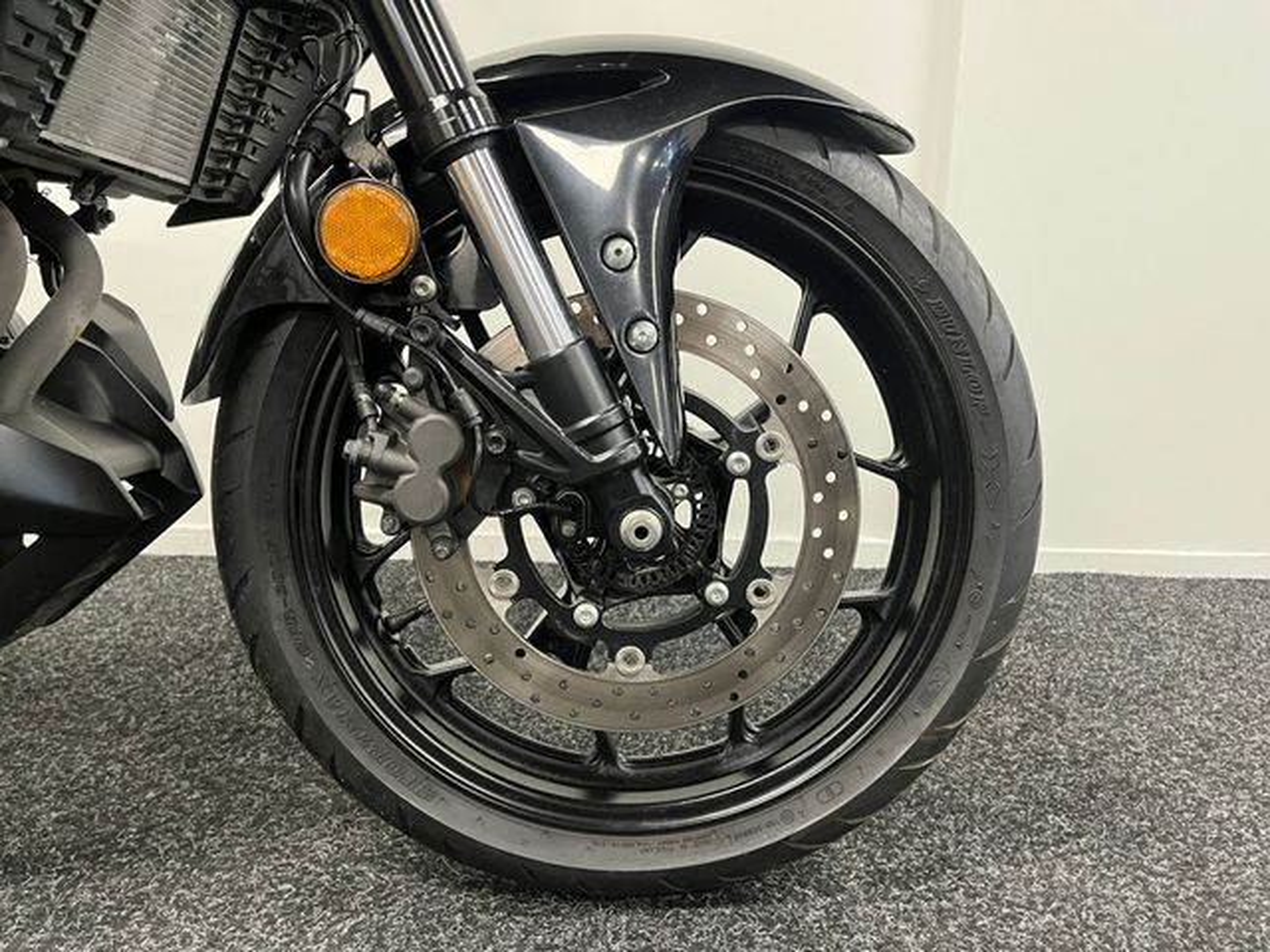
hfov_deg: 67.3
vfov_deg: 53.1
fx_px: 954
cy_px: 476
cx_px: 635
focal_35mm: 26
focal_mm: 5.1
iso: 400
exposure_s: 1/50
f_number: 1.6
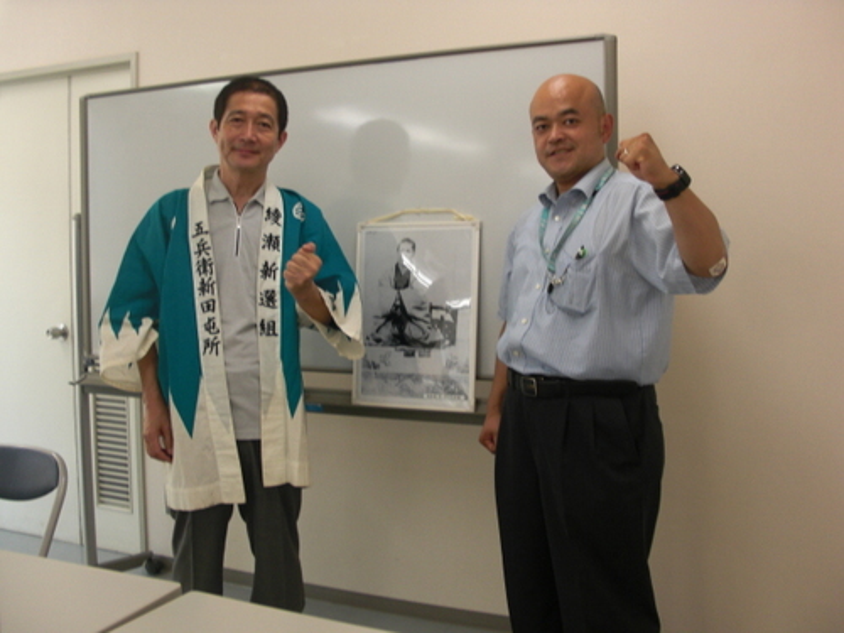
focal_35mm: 36
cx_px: 422
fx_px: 878
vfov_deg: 39.7
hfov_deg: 51.4
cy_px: 316
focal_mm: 6.3
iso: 100
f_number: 2.8
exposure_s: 1/80
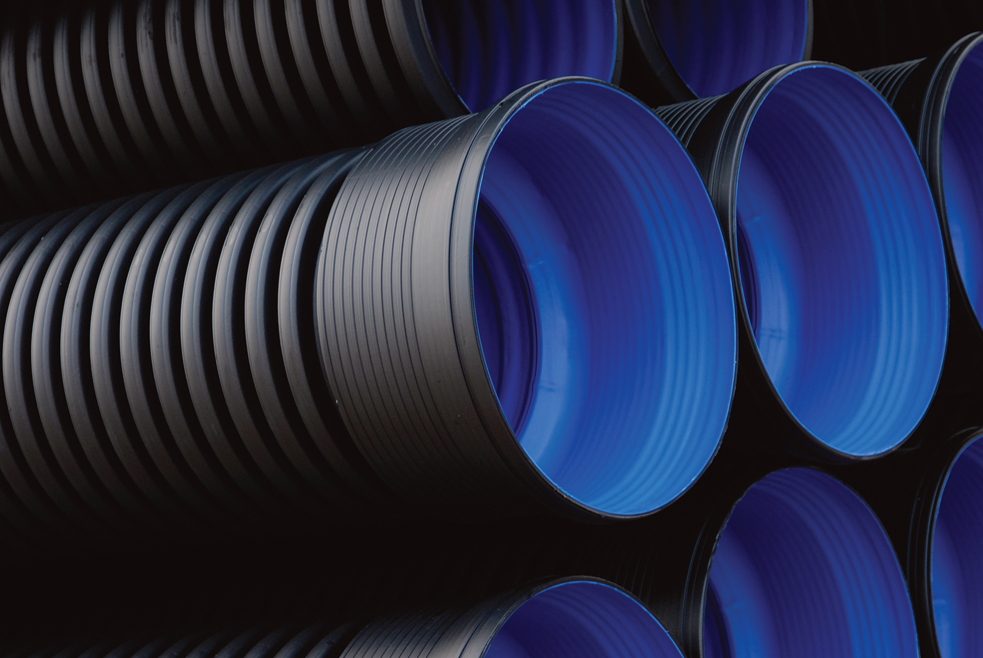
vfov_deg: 13.1
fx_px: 2871
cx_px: 492
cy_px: 329
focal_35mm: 105
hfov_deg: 19.4
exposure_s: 1/100
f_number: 5.3
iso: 400
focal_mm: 70
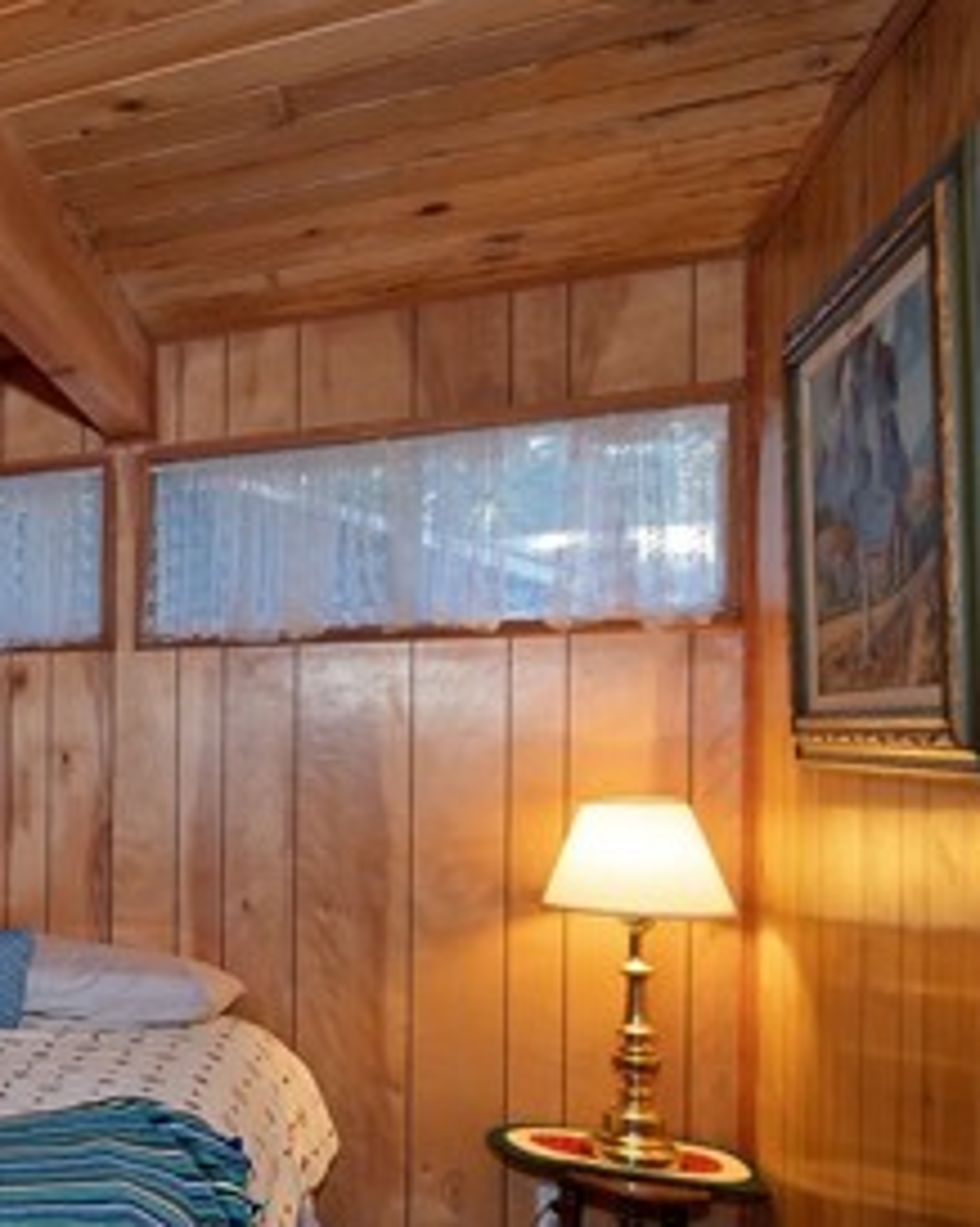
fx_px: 1198
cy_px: 766
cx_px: -333
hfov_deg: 32.1
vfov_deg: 53.7
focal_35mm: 33
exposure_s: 1/30
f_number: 8
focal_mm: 10
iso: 400
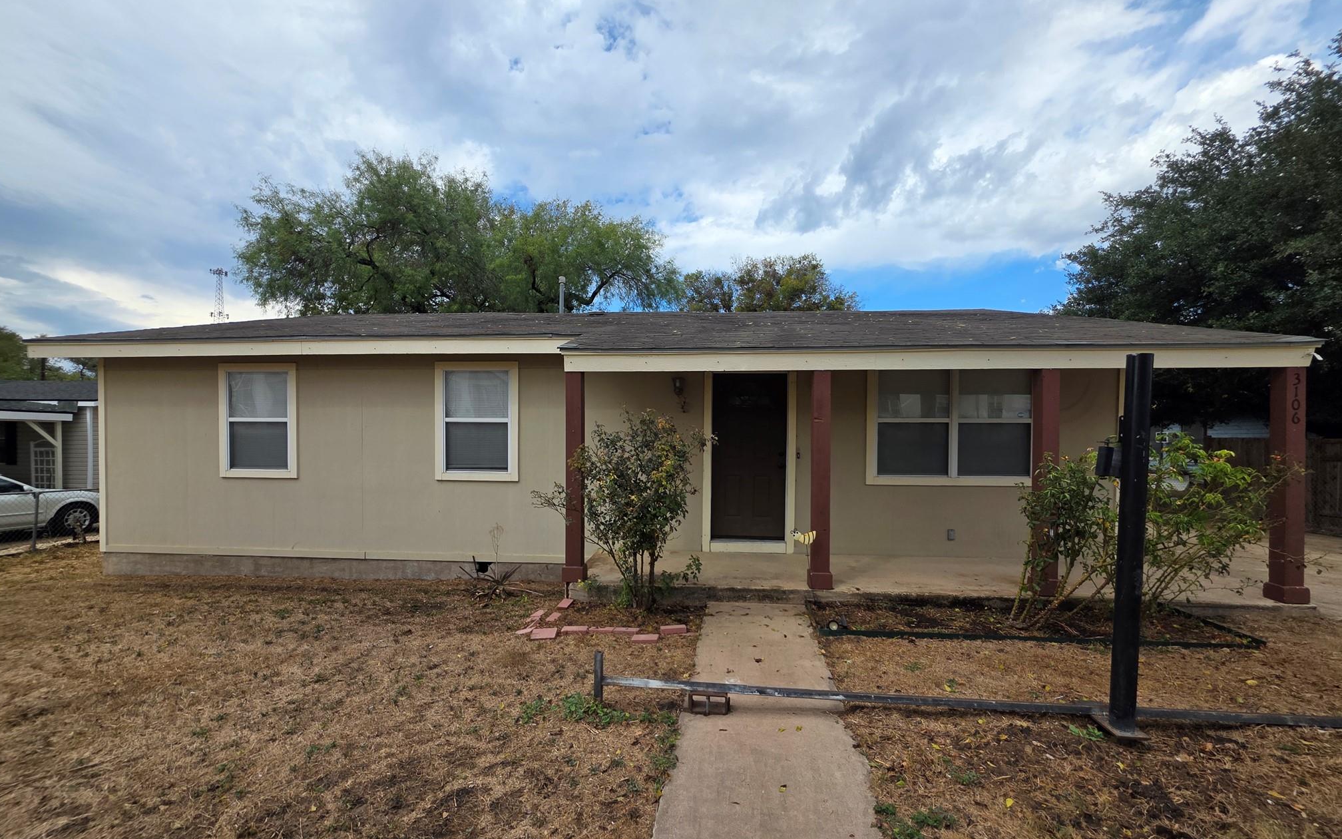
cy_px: 455
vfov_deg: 78.5
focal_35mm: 14
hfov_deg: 105.3
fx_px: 512
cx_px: 676
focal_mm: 2.2
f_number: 1.9
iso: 40
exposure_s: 1/1218
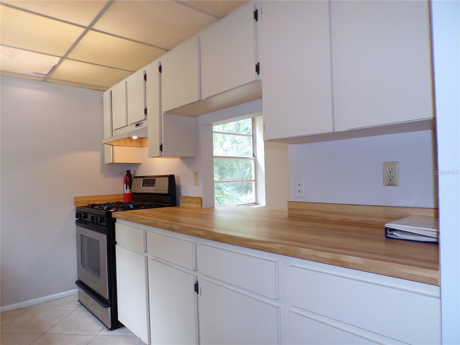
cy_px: 172
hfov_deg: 71.6
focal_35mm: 24
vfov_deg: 56.8
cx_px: 230
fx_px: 319
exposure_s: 1/34
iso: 159
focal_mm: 4.3
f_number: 3
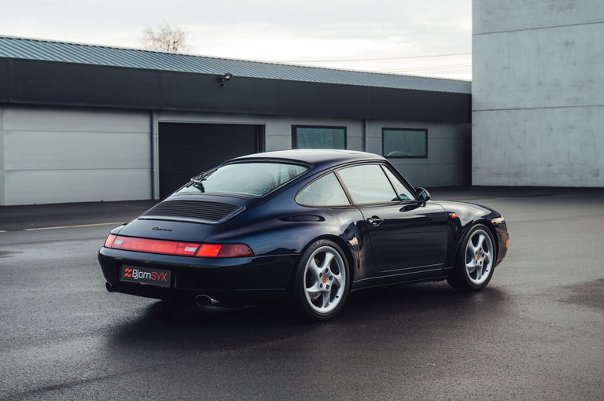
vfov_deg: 21.9
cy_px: 200
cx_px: 302
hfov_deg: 32.4
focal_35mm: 62
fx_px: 1039
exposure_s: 1/160
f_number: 5
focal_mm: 62
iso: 800
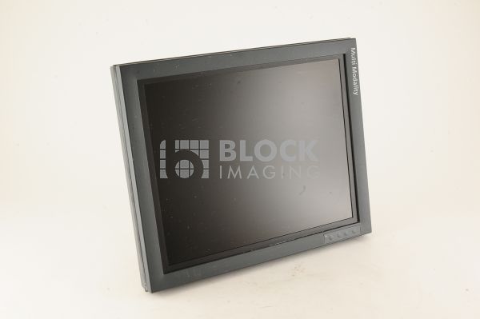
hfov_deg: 39.6
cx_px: 240
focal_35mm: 50
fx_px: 666
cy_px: 160
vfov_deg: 26.9
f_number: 13
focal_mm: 50
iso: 1600
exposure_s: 1/160
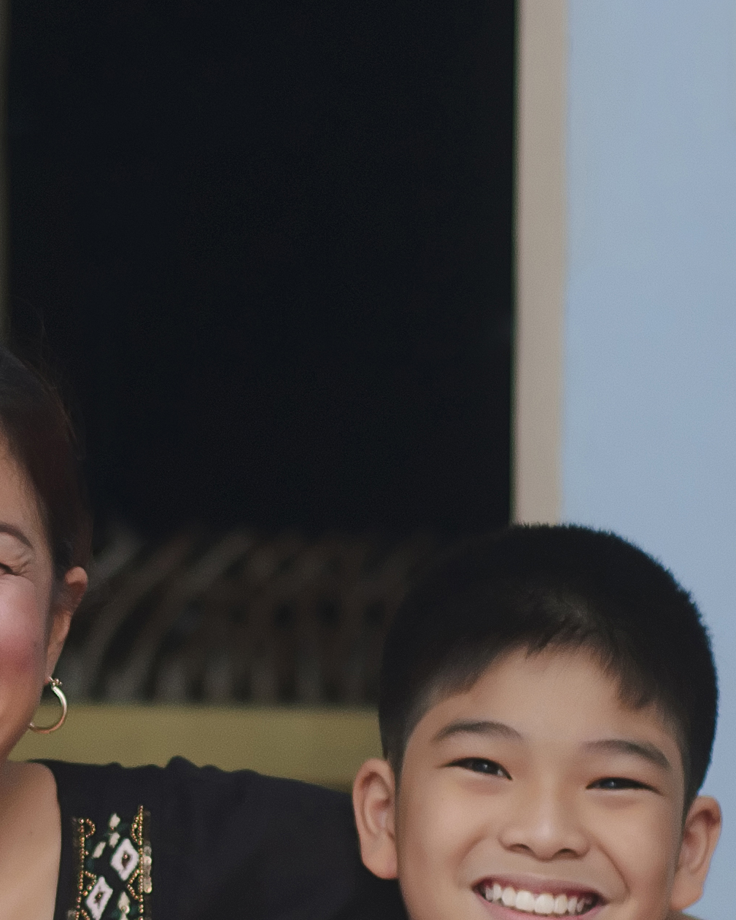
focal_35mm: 239
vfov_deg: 8.0
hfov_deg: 6.4
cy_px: 975
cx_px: -160
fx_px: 6507
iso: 200
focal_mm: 50
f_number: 2.8
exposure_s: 1/200
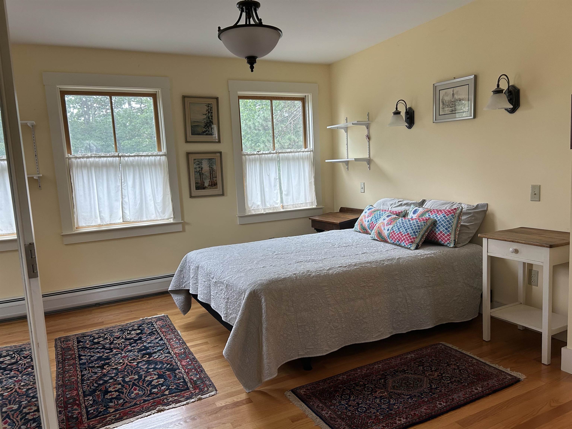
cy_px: 214
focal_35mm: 26
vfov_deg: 53.1
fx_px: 430
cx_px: 286
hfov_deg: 67.3
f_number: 1.5
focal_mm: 5.7
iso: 125
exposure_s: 1/120
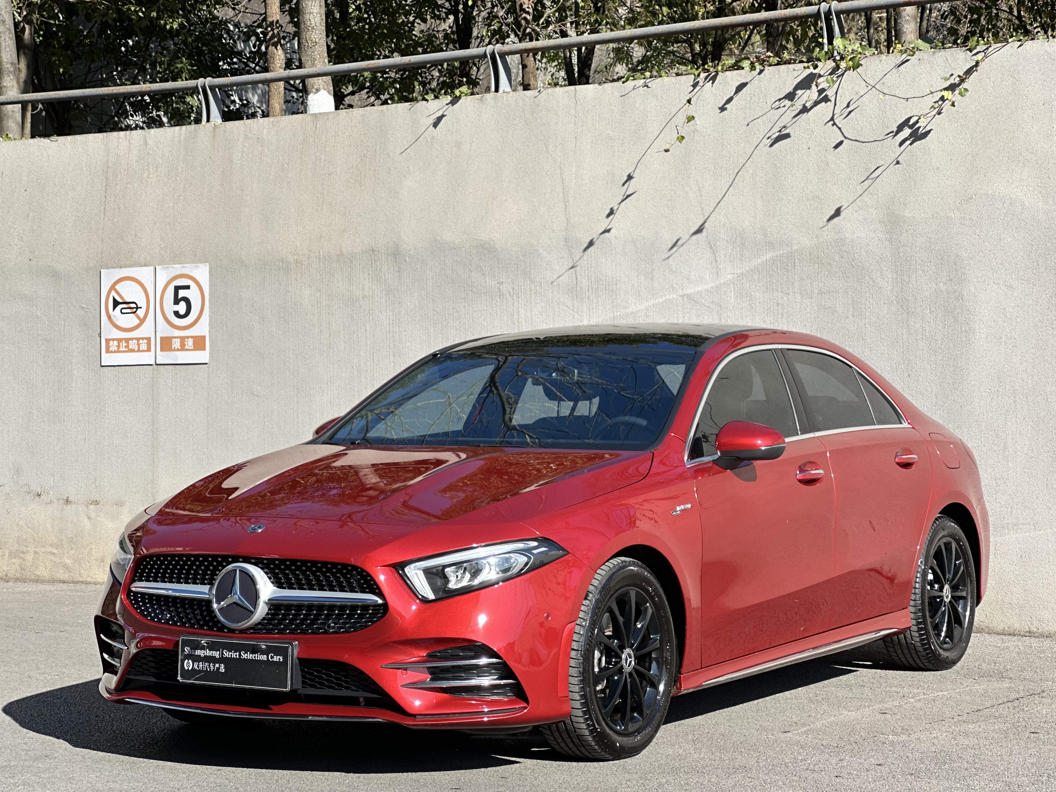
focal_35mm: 77
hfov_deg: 25.3
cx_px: 528
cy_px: 396
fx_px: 2349
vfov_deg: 19.1
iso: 25
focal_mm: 9
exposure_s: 1/237
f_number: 2.8
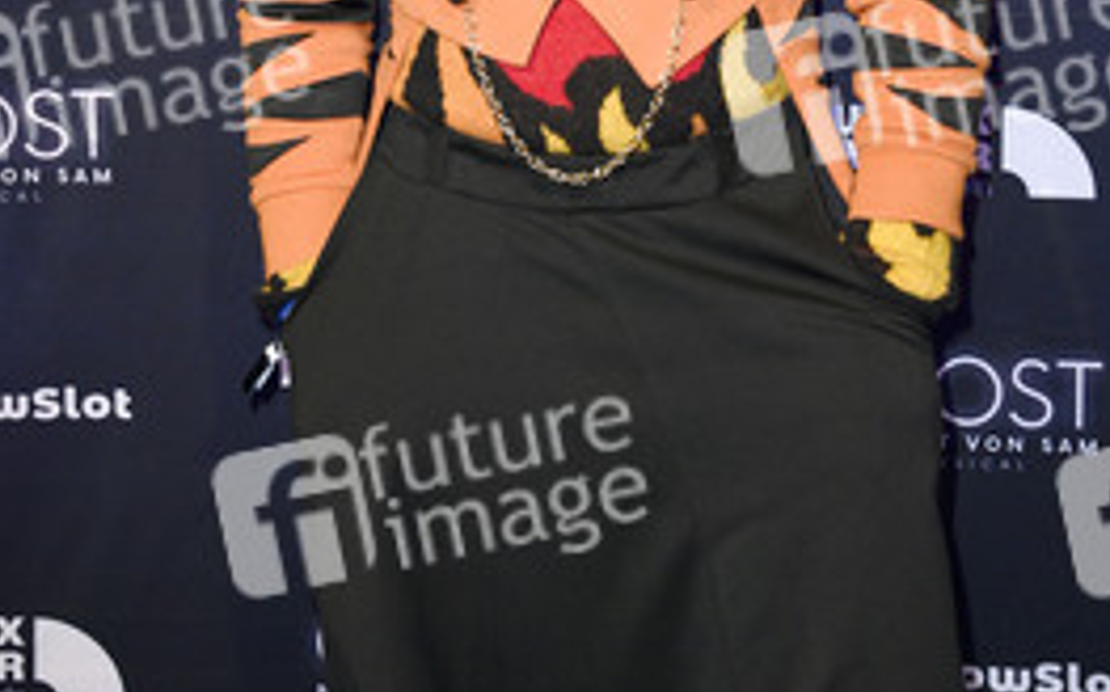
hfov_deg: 23.1
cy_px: -135
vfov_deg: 14.1
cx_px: 553
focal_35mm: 90
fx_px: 2721
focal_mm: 58
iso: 1000
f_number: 5.6
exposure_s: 1/125
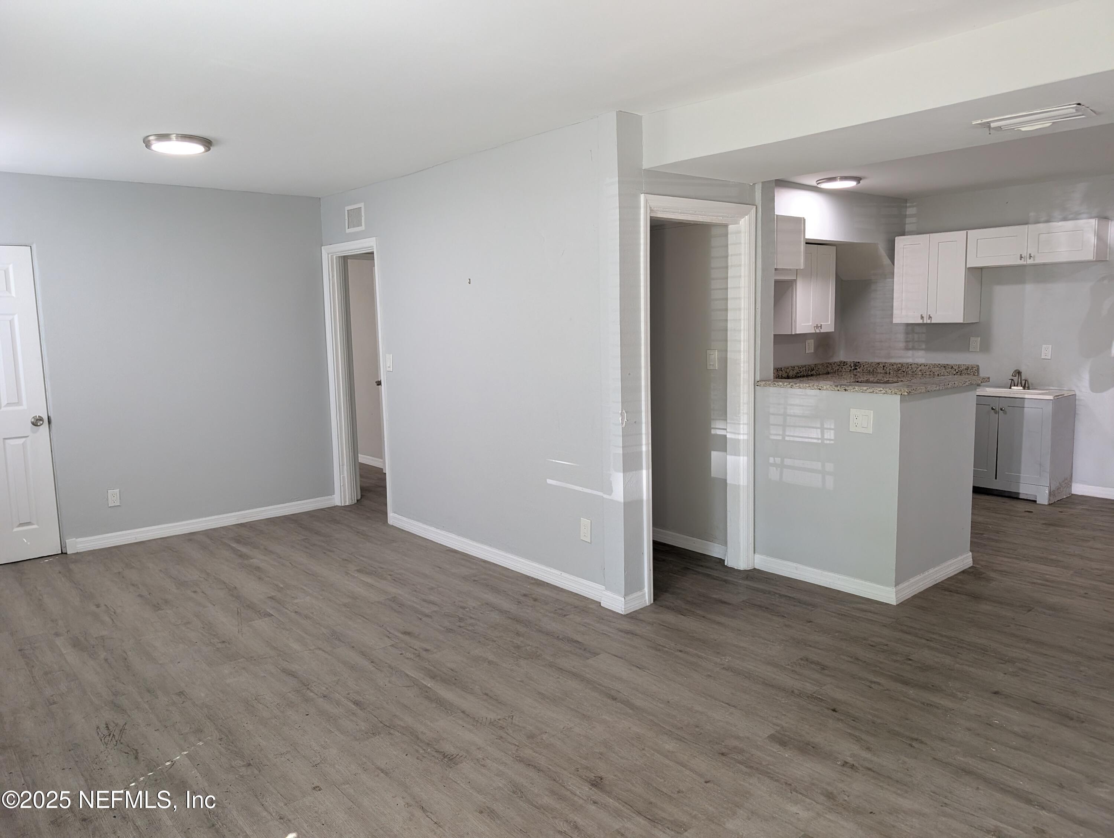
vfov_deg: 56.9
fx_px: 773
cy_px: 419
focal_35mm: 24
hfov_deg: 71.5
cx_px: 557
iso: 358
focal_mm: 6.9
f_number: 1.68
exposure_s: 1/178
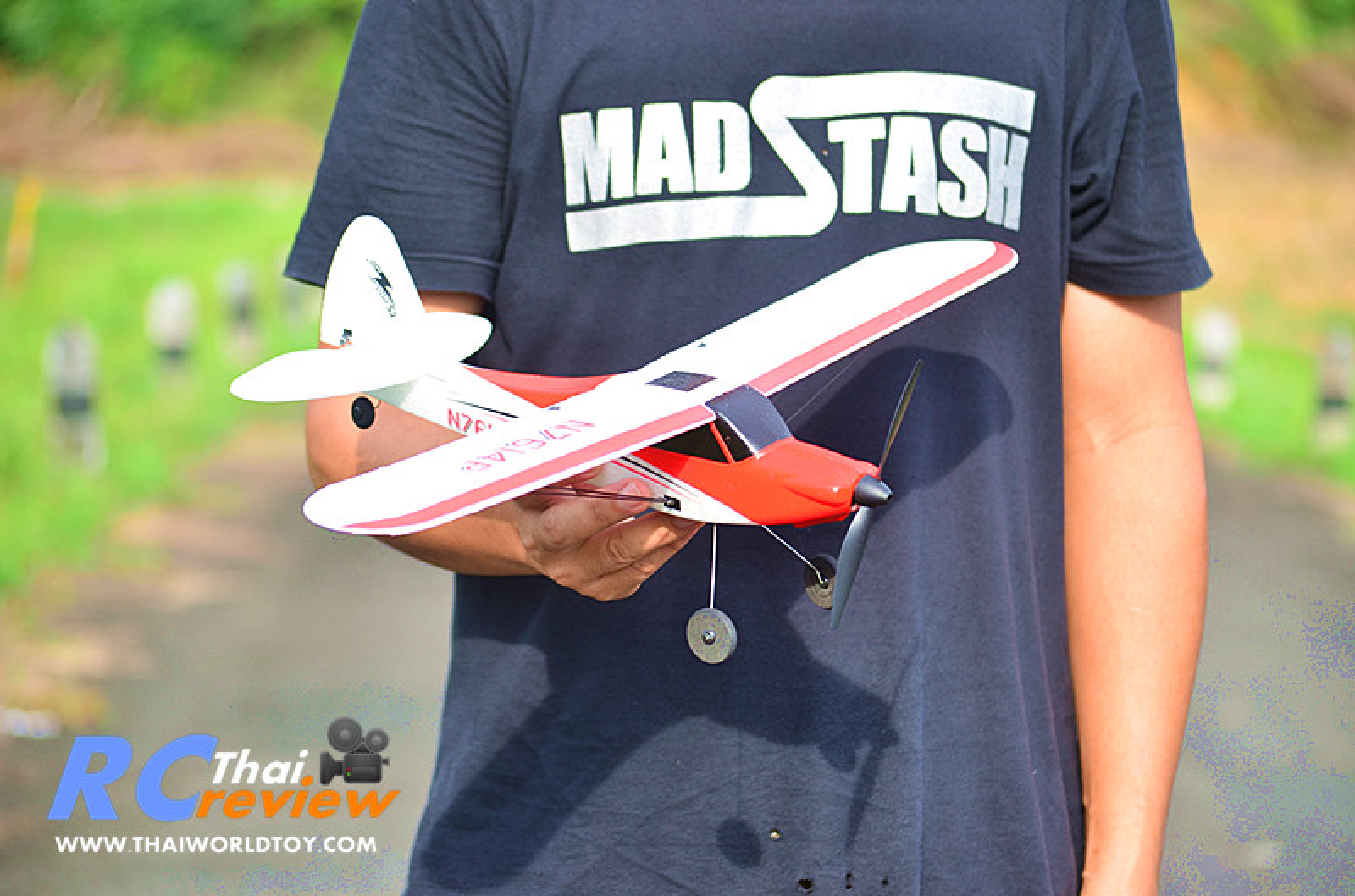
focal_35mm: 128
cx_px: 678
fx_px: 4787
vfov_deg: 10.7
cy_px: 448
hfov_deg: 16.1
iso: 100
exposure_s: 1/160
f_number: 5
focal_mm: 85
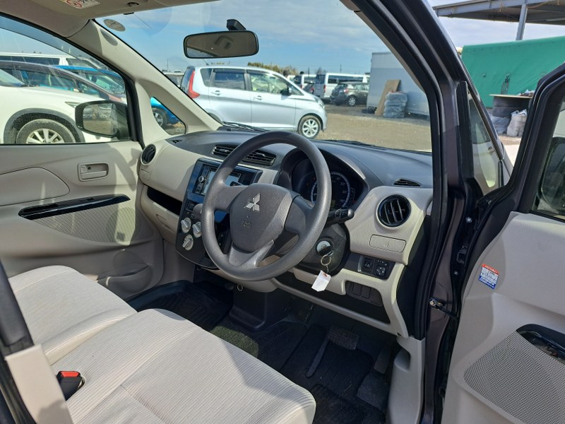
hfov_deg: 71.6
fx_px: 392
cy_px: 212
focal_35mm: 24
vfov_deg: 56.8
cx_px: 282
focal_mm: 5.23
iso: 50
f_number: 1.8
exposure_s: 1/625
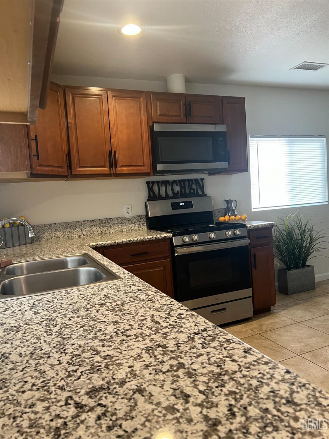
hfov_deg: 53.1
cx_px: 164
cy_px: 220
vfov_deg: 67.3
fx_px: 329
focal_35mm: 26
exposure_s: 1/60
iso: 160
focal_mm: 5.7
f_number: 1.5
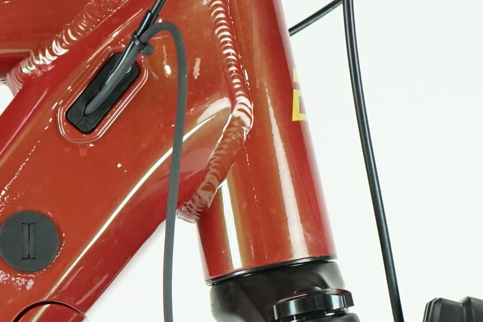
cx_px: 338
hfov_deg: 12.4
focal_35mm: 166
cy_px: 567
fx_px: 2227
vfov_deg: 8.0
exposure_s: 1/200
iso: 2500
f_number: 5.6
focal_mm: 40
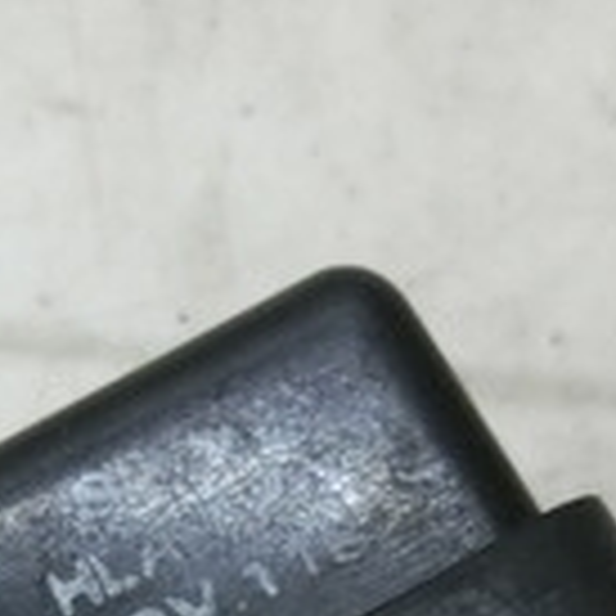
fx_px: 1953
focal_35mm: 97
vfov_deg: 16.0
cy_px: 989
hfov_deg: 17.9
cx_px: 301
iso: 400
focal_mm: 4.5
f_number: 3.5
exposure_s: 1/80
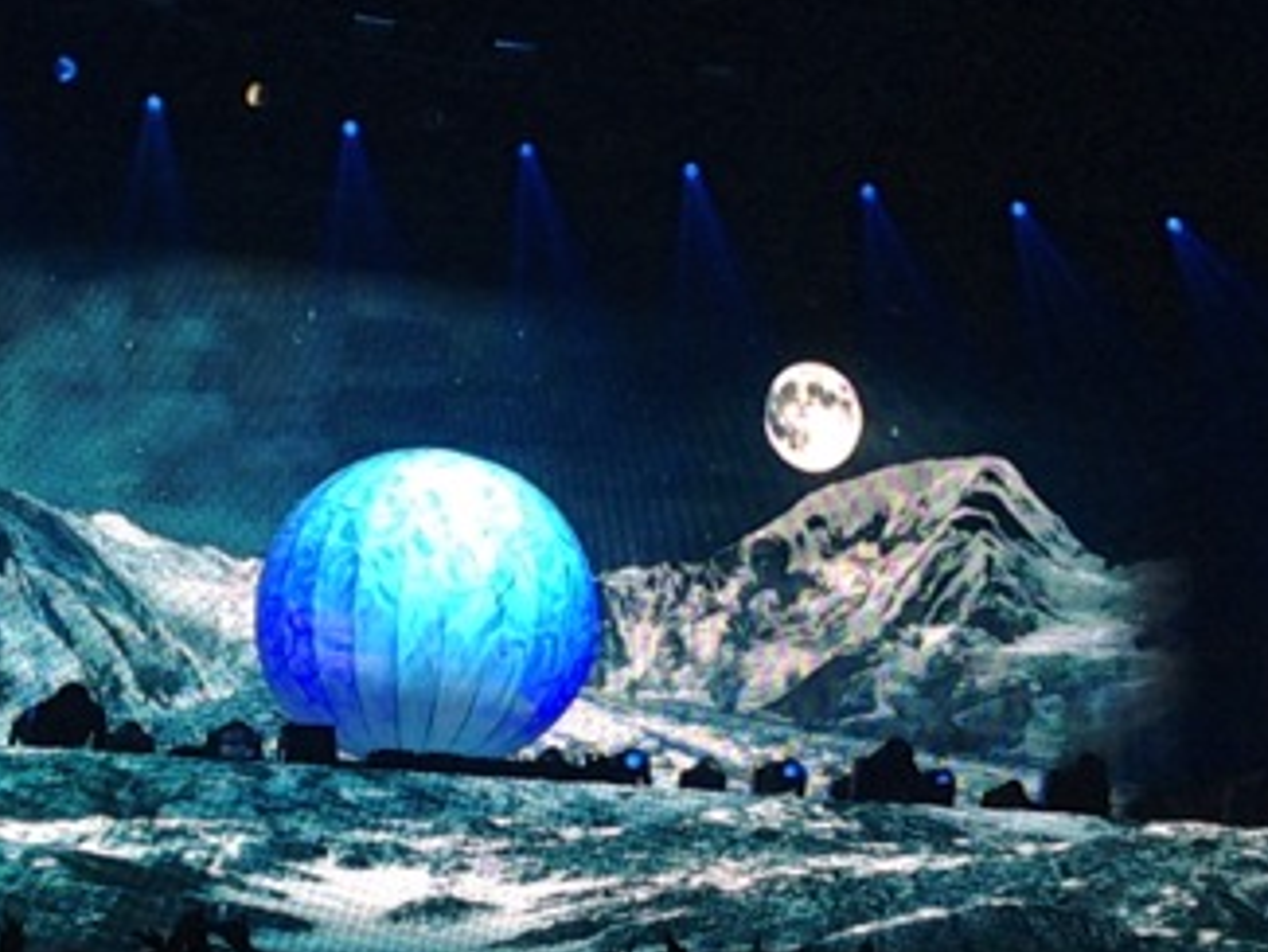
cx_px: 616
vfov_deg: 11.4
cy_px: 593
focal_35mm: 130
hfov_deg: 15.2
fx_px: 4764
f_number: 2.4
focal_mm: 4.12
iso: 200
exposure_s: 1/120
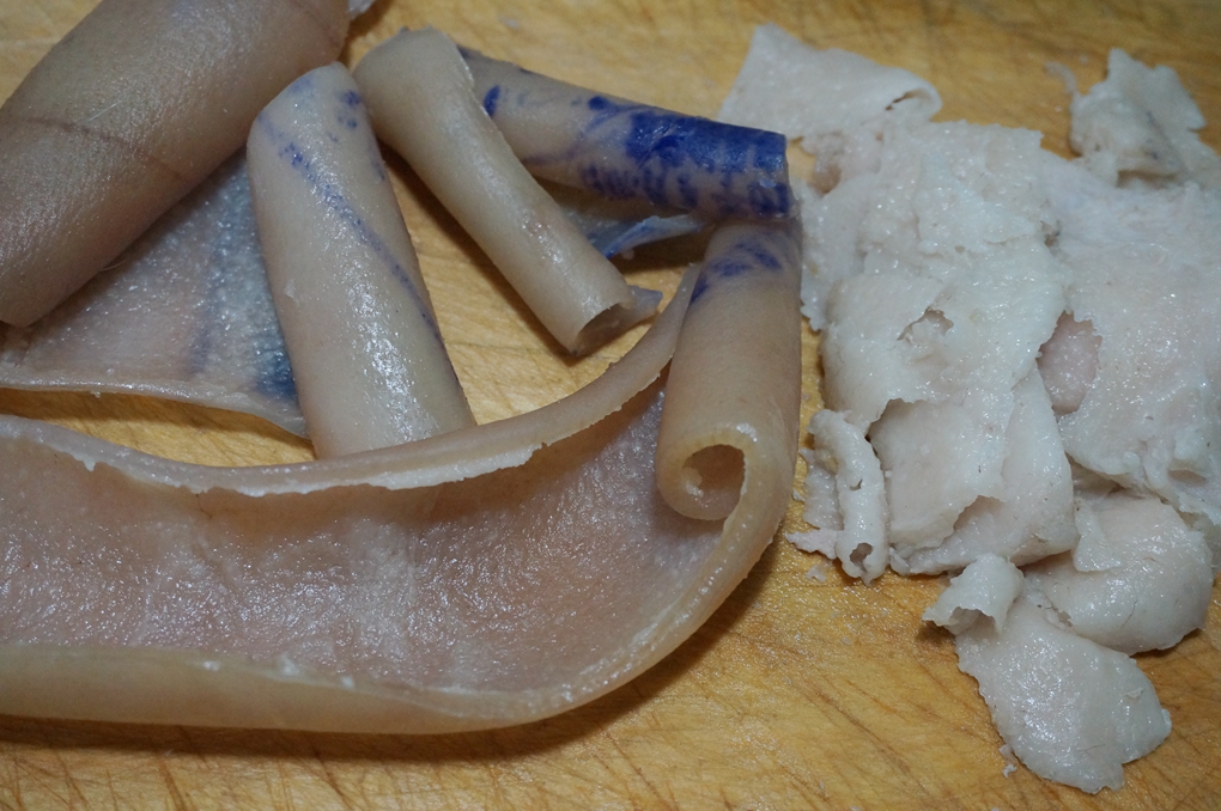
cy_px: 406
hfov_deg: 46.4
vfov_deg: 31.8
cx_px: 610
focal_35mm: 42
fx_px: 1423
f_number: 4.5
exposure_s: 1/160
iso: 2000
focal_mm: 28
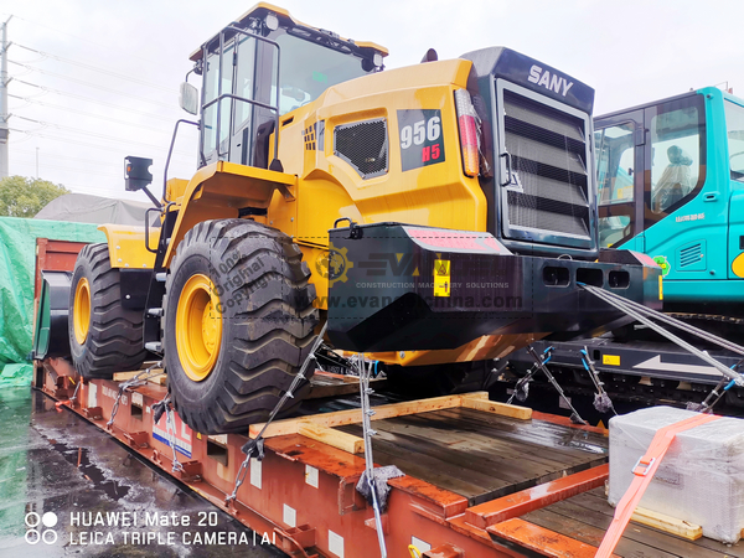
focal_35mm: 27
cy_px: 279
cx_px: 372
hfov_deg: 65.3
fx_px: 580
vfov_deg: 51.4
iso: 50
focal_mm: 4.75
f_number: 1.8
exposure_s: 1/398
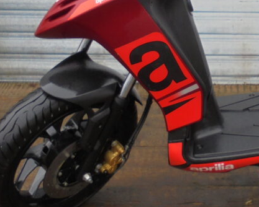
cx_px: 266
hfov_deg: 24.7
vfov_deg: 20.4
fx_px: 560
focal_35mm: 73
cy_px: 8
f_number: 3.5
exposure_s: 1/80
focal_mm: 4.6
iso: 100
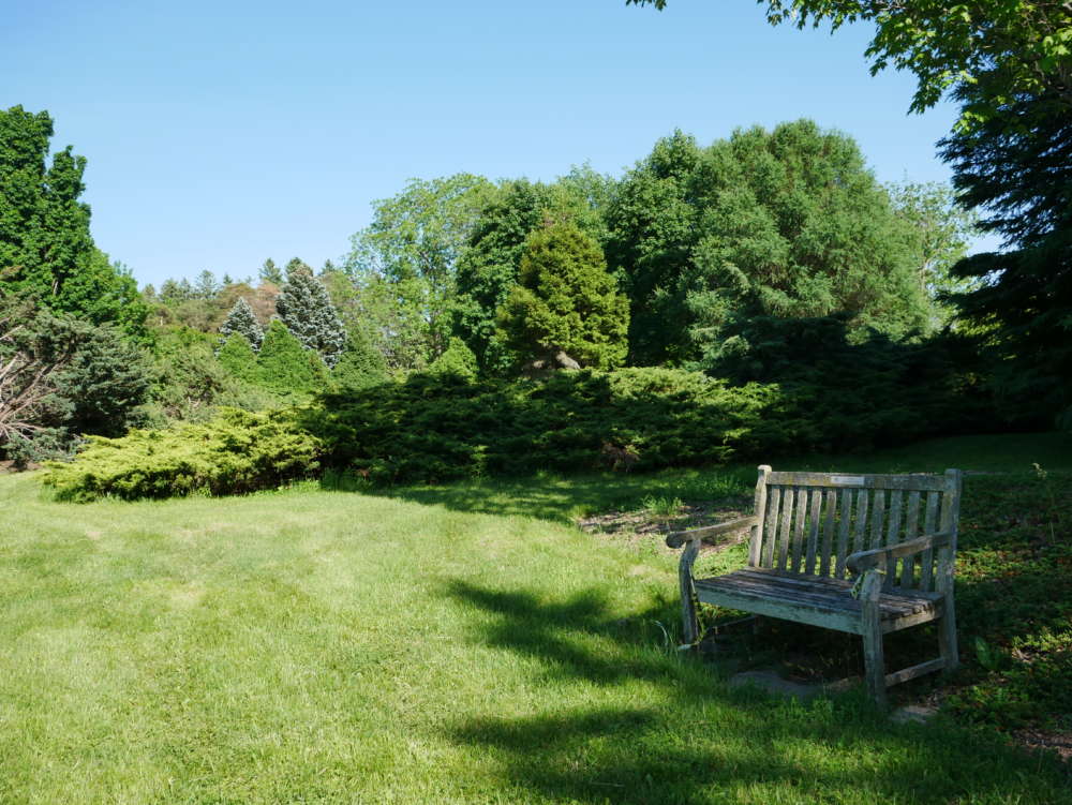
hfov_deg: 59.9
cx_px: 536
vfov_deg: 46.8
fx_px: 929
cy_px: 402
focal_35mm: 30
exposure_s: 1/320
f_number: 6.3
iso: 200
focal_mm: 15
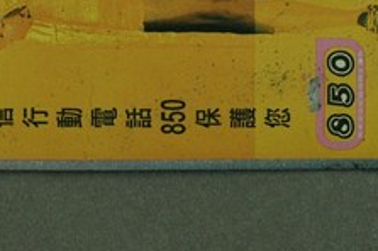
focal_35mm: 258
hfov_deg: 8.0
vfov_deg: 5.3
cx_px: 97
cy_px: -89
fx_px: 2705
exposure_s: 1/20
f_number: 6.3
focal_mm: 60
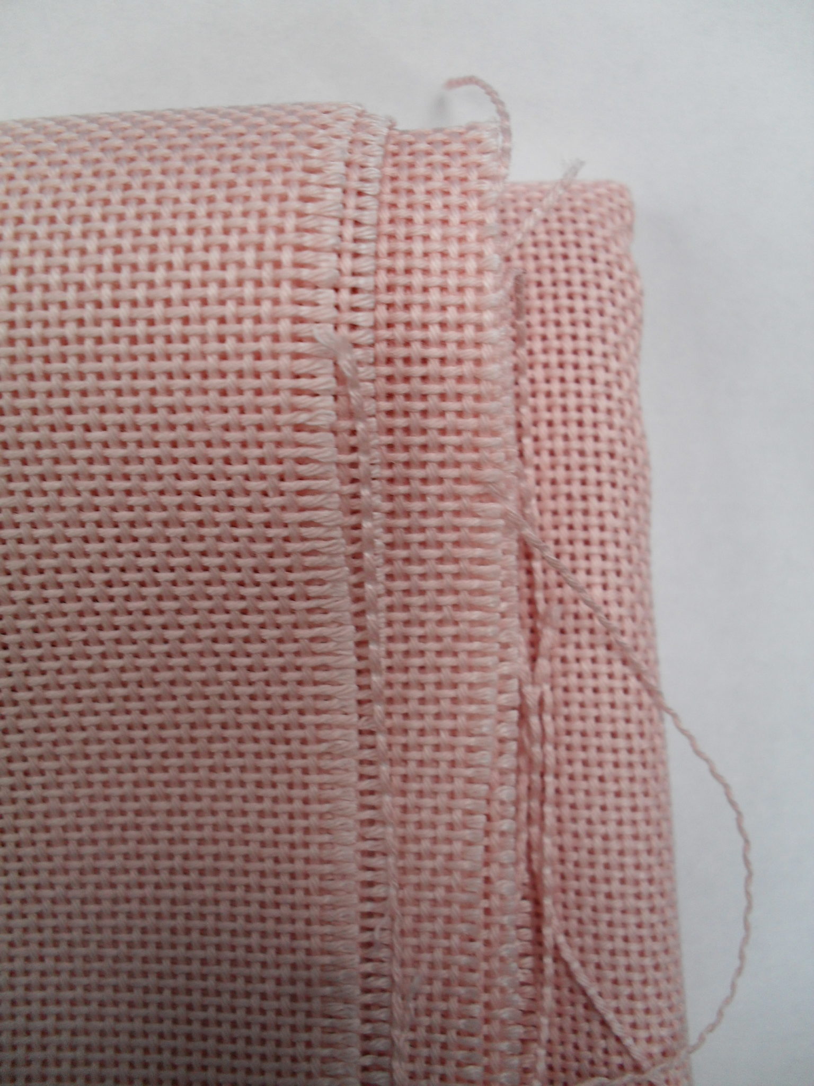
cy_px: 543
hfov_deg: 40.7
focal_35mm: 35
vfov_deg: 52.6
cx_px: 407
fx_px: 1097
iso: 100
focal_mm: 6.3
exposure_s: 1/45
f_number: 3.2
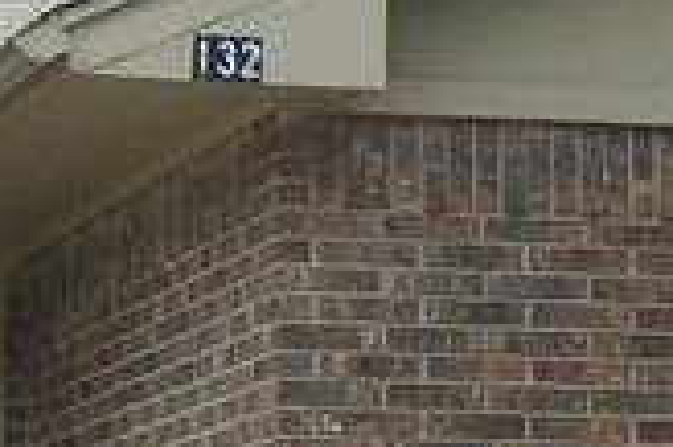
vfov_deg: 5.8
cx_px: -103
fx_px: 4370
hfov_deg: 8.7
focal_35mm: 234
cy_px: 509
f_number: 5.6
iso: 80
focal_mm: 6
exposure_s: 1/250
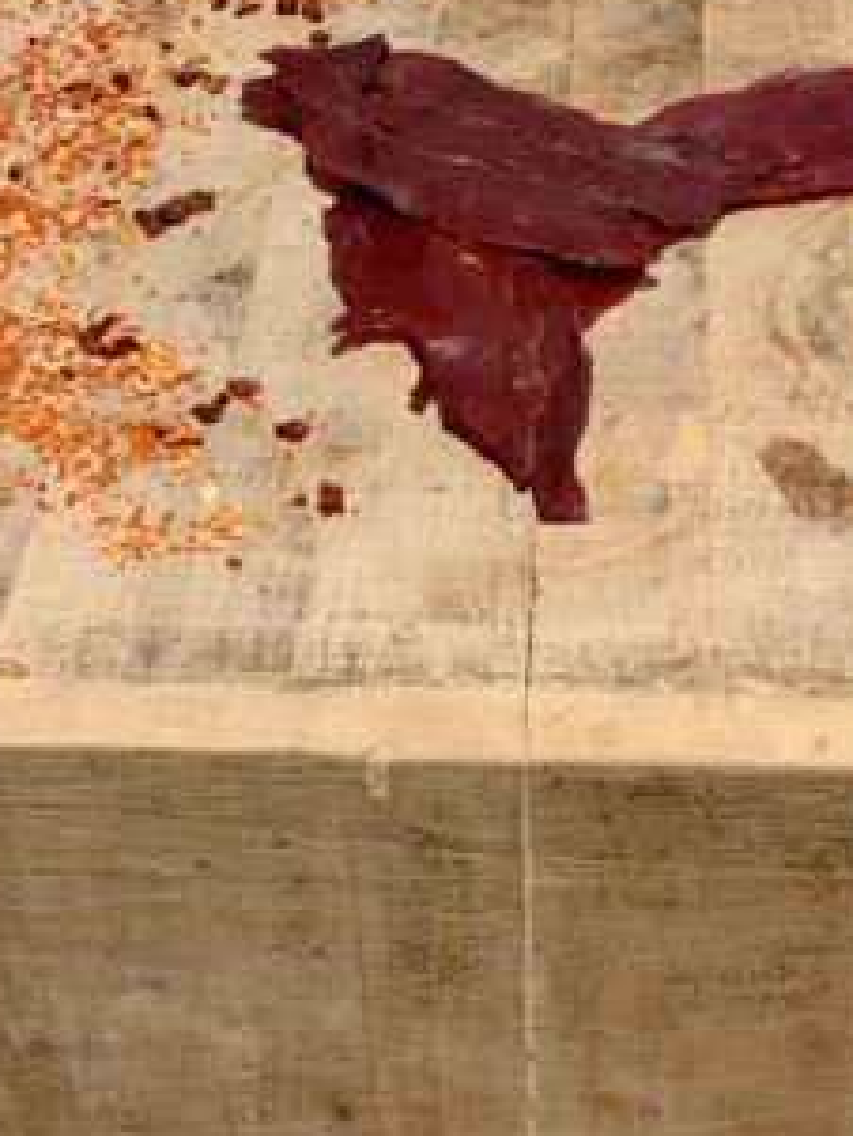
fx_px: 2265
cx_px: 506
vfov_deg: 28.0
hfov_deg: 21.3
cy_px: 396
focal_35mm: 69
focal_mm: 6
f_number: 2.4
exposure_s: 1/50
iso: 400
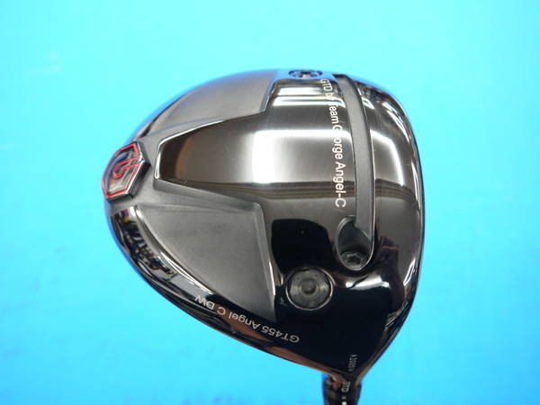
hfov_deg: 56.8
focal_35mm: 32
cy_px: 209
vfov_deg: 44.2
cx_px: 266
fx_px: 499
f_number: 3.6
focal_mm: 15
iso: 400
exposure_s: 1/60
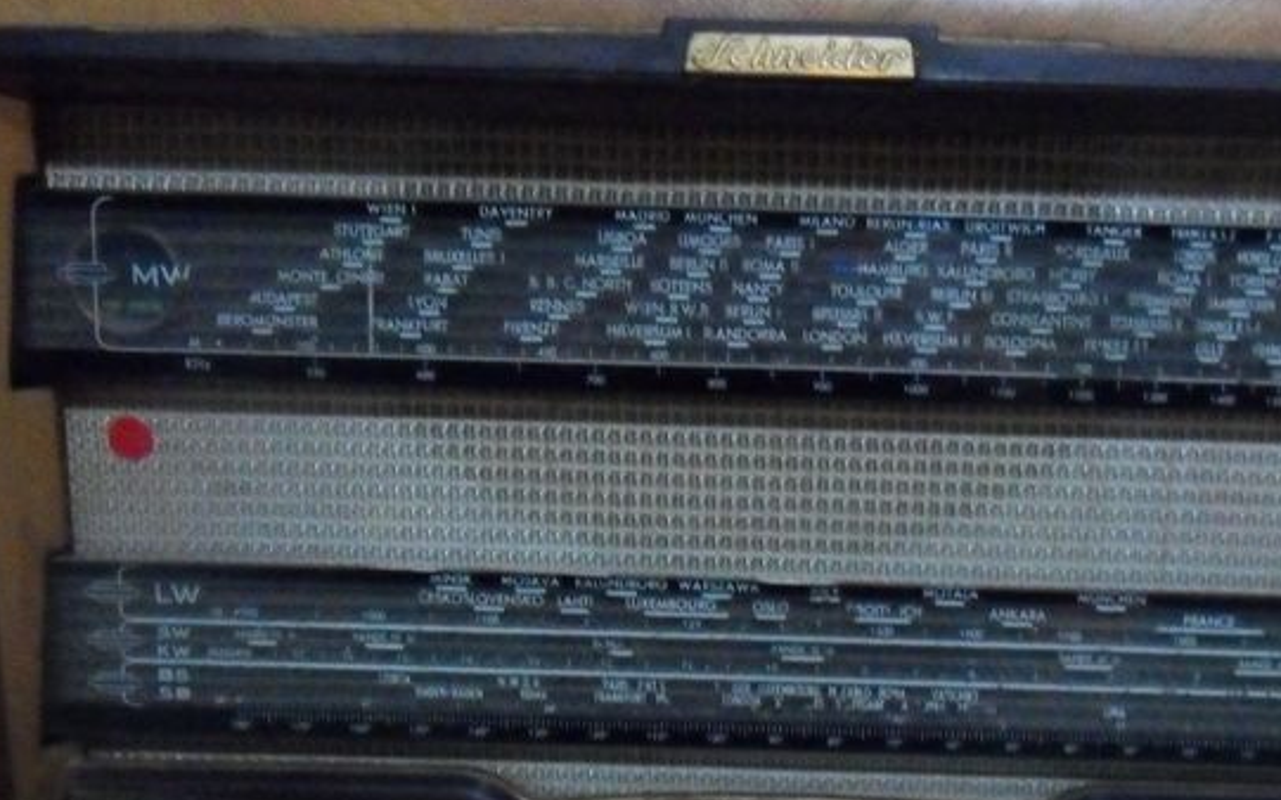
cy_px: 606
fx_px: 1641
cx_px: 817
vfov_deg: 27.0
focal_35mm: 47
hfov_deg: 42.3
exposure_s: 1/10
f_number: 3.3
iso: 800
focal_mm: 4.2
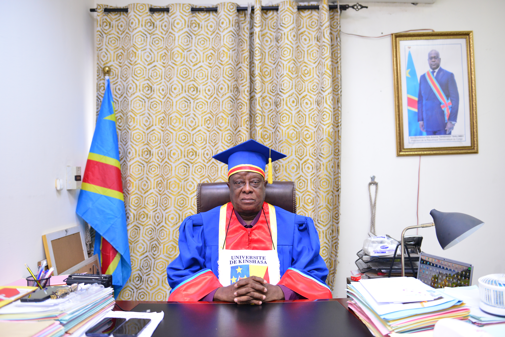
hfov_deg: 58.7
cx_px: 252
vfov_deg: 41.1
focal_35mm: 32
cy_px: 168
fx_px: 449
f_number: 2.8
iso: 1250
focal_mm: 32
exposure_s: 1/125
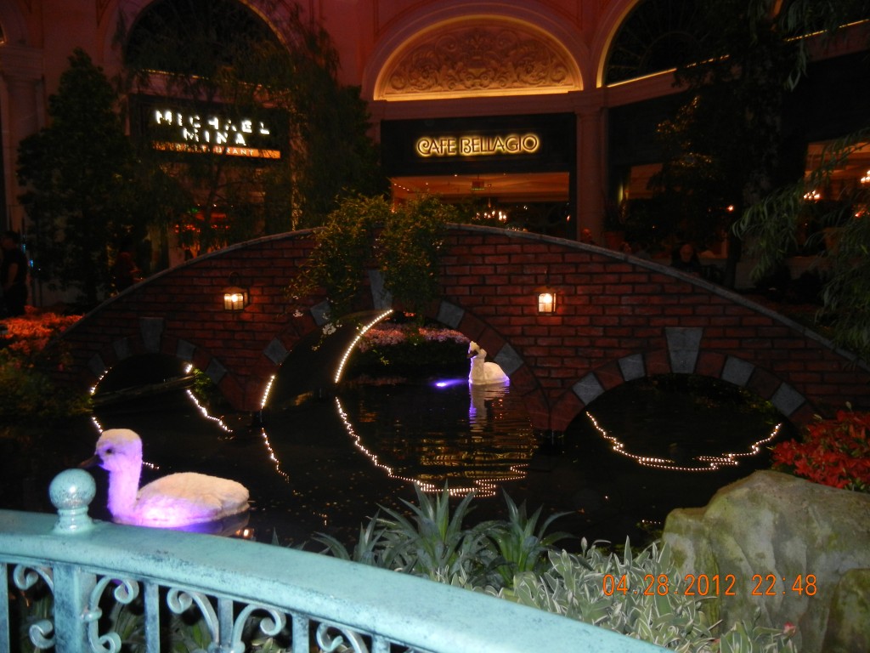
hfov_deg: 60.0
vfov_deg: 46.8
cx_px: 435
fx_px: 754
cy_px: 326
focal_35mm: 30
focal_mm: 5.4
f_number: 3.5
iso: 393
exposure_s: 1/30
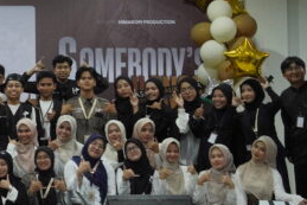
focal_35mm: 155
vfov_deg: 8.8
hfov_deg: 12.8
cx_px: -90
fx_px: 1327
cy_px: 21
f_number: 2.8
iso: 1000
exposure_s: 1/125
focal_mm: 35
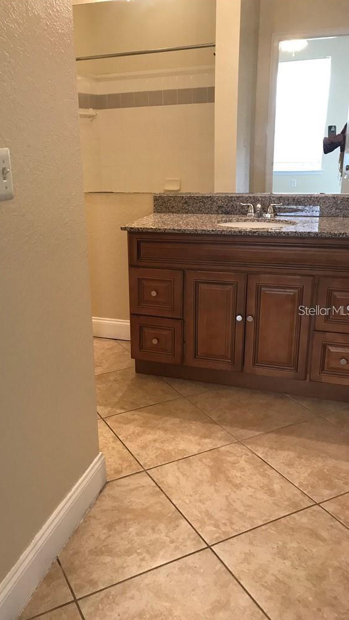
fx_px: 510
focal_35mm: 31
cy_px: 310
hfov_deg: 37.4
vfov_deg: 62.6
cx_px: 120
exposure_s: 1/24
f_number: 1.8
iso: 40
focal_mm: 3.99
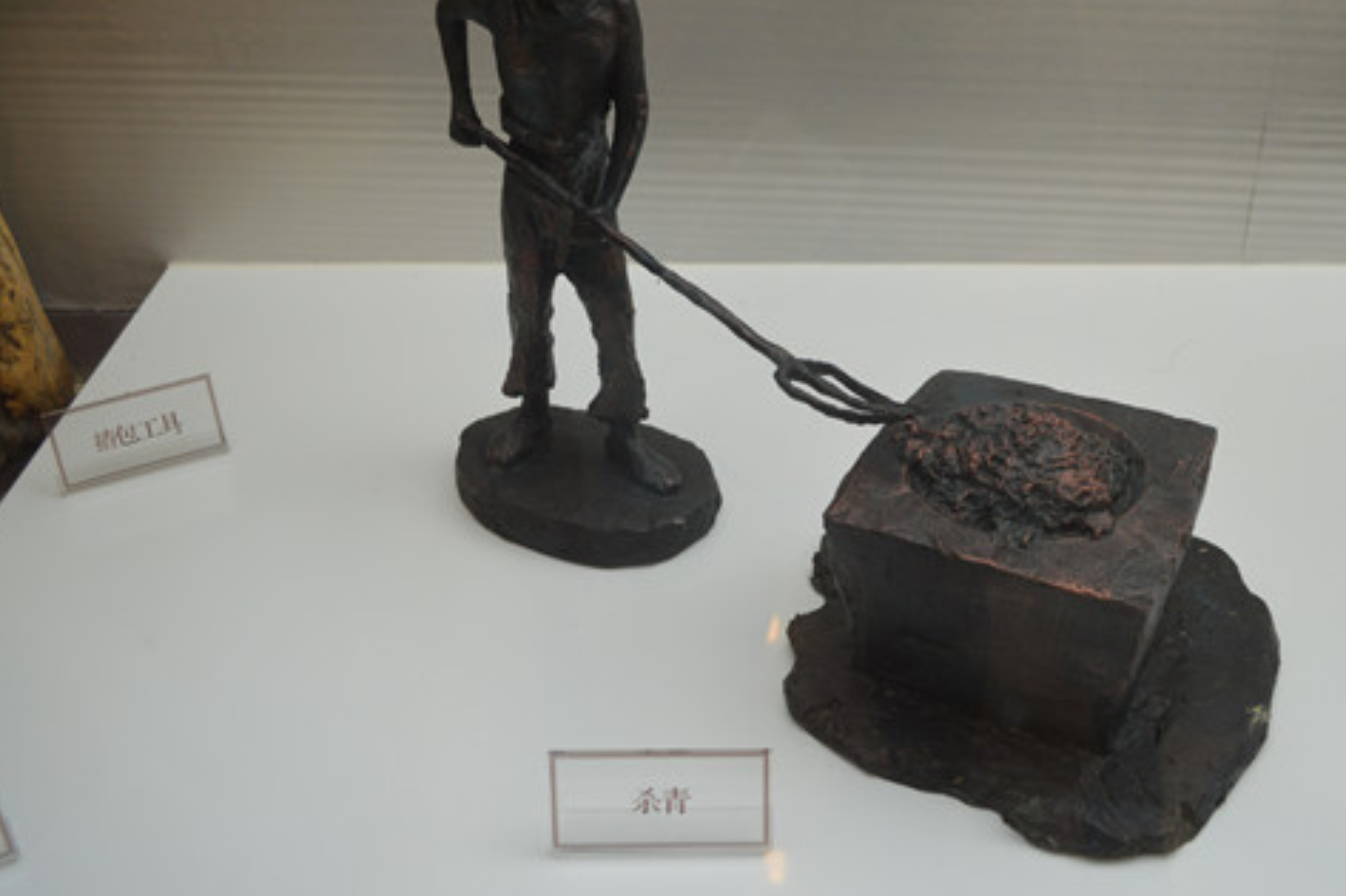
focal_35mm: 38
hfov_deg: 50.3
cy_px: 358
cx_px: 817
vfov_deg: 34.9
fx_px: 1420
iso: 400
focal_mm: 20
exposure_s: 1/80
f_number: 4.5
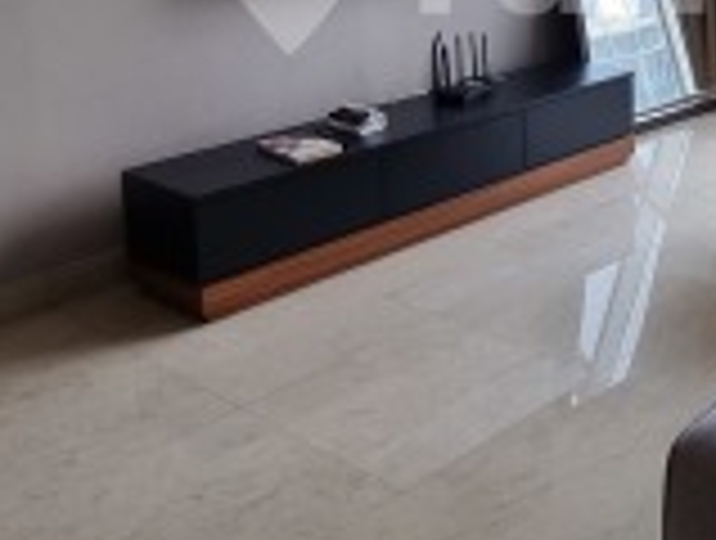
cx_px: 754
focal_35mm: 50
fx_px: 1037
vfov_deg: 26.8
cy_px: -54
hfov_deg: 33.9
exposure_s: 1/100
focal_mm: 2.2
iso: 80
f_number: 2.2
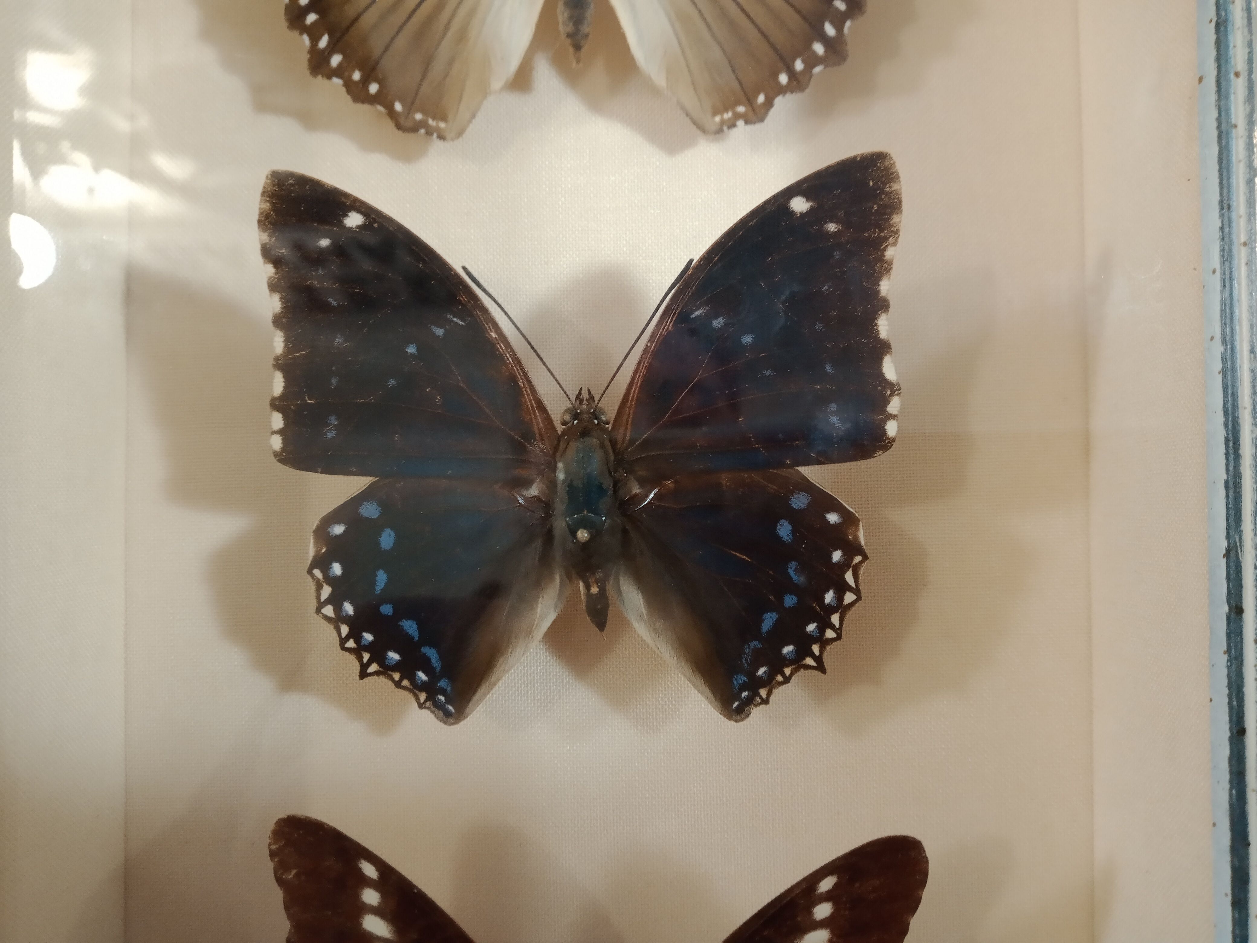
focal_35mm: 27
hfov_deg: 65.3
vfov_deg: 51.4
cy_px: 472
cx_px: 628
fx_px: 980
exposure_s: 1/33.3
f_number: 2
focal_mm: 3.54
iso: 367
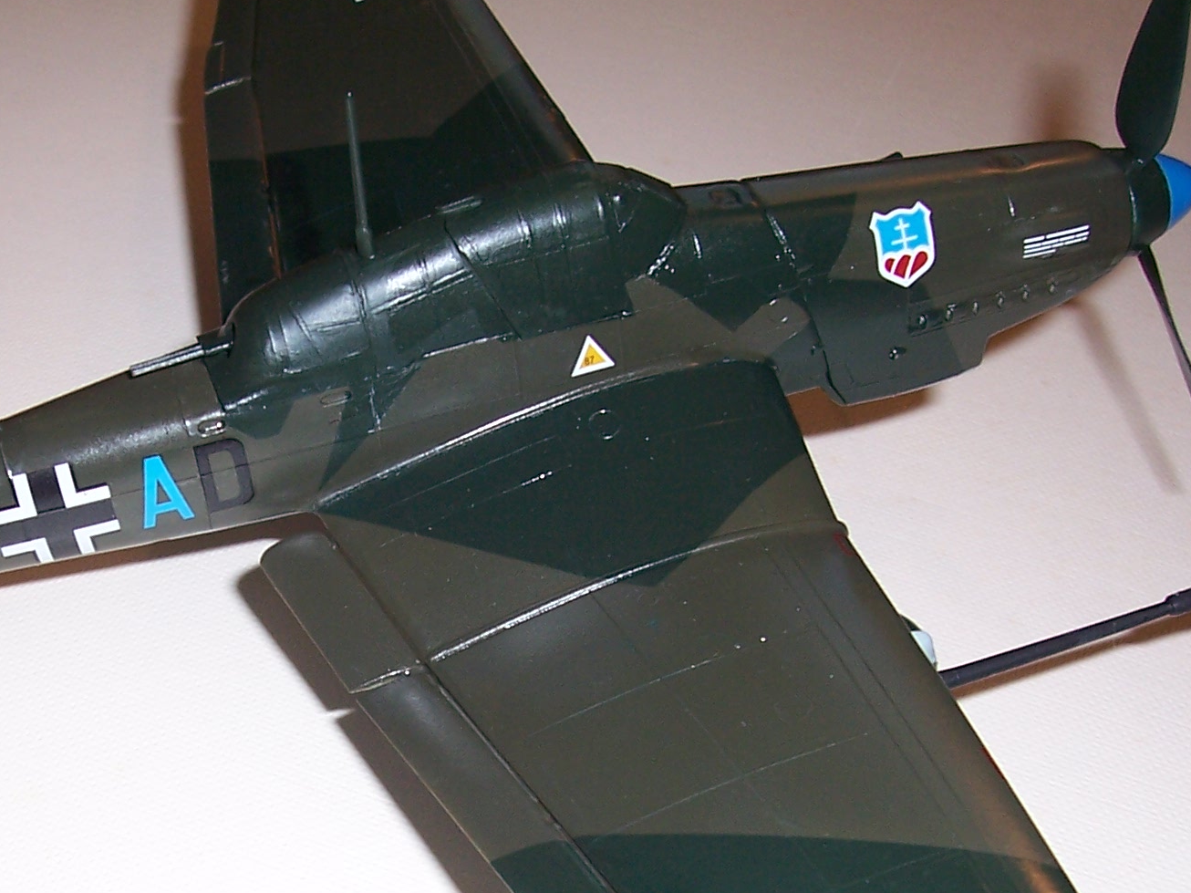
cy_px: 745
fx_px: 2064
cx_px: 300
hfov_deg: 31.6
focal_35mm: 60
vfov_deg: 23.9
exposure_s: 1/60
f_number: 2.7
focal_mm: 5.6
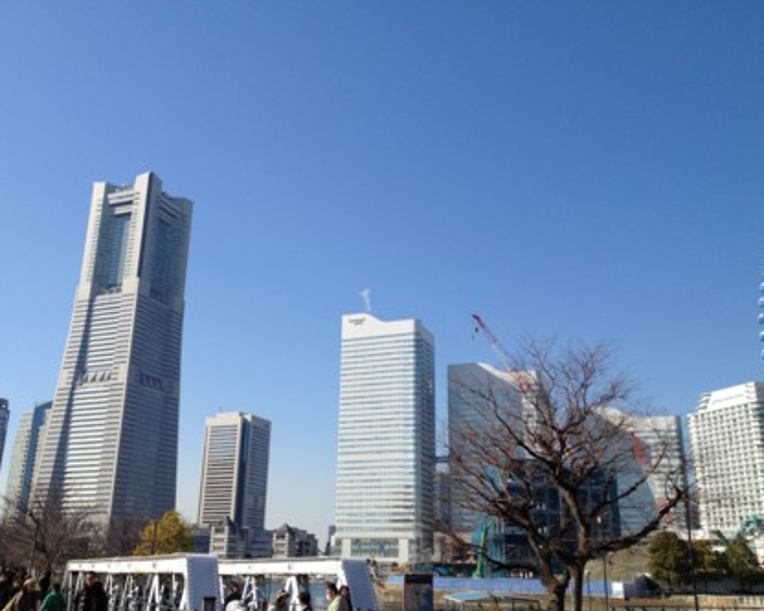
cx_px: 376
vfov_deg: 40.1
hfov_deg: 49.1
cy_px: 308
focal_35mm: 37
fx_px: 837
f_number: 2.4
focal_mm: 4.28
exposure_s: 1/1905
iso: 50
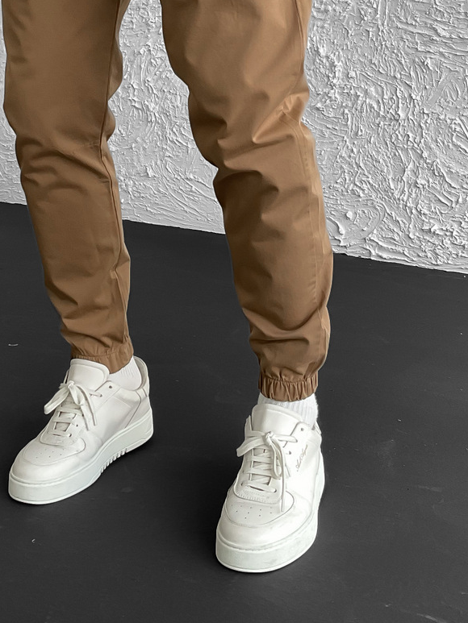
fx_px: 1081
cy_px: 114
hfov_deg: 24.2
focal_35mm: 60
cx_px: 127
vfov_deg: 31.3
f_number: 1.8
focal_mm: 3
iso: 40
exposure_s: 1/120
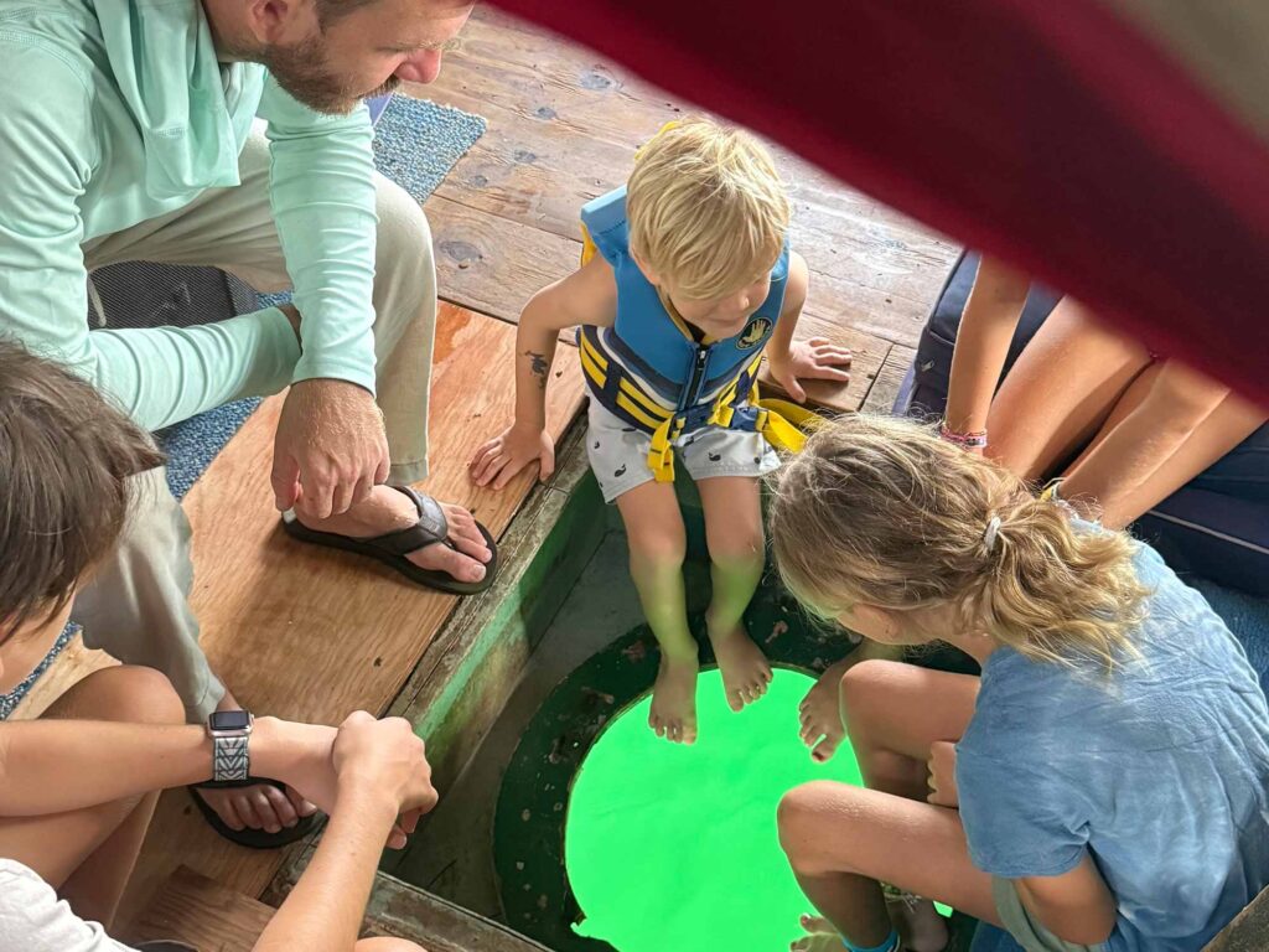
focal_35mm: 24
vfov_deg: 56.8
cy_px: 476
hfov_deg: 71.6
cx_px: 634
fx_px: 880
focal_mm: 6.76
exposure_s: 1/60
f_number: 1.78
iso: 800
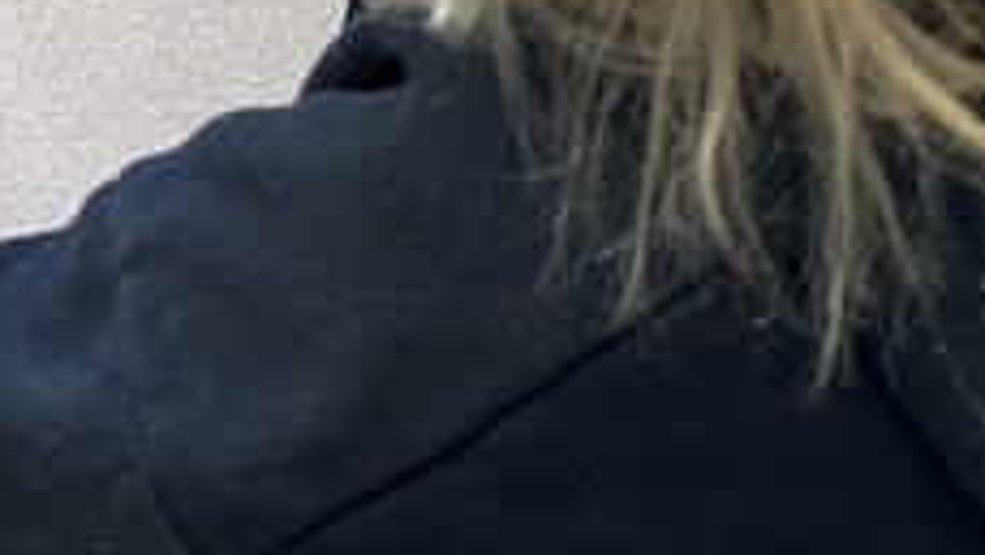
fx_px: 3057
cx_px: 17
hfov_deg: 17.9
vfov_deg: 8.7
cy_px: -1058
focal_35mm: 117
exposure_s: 1/120
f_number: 1.78
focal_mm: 6.86
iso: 100
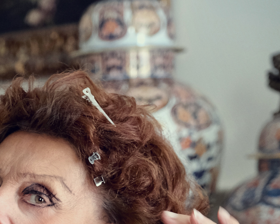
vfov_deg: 10.2
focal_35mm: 146
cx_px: 49
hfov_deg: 13.1
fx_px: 1210
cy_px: 343
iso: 2500
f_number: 2.8
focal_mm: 35.3
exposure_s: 1/52
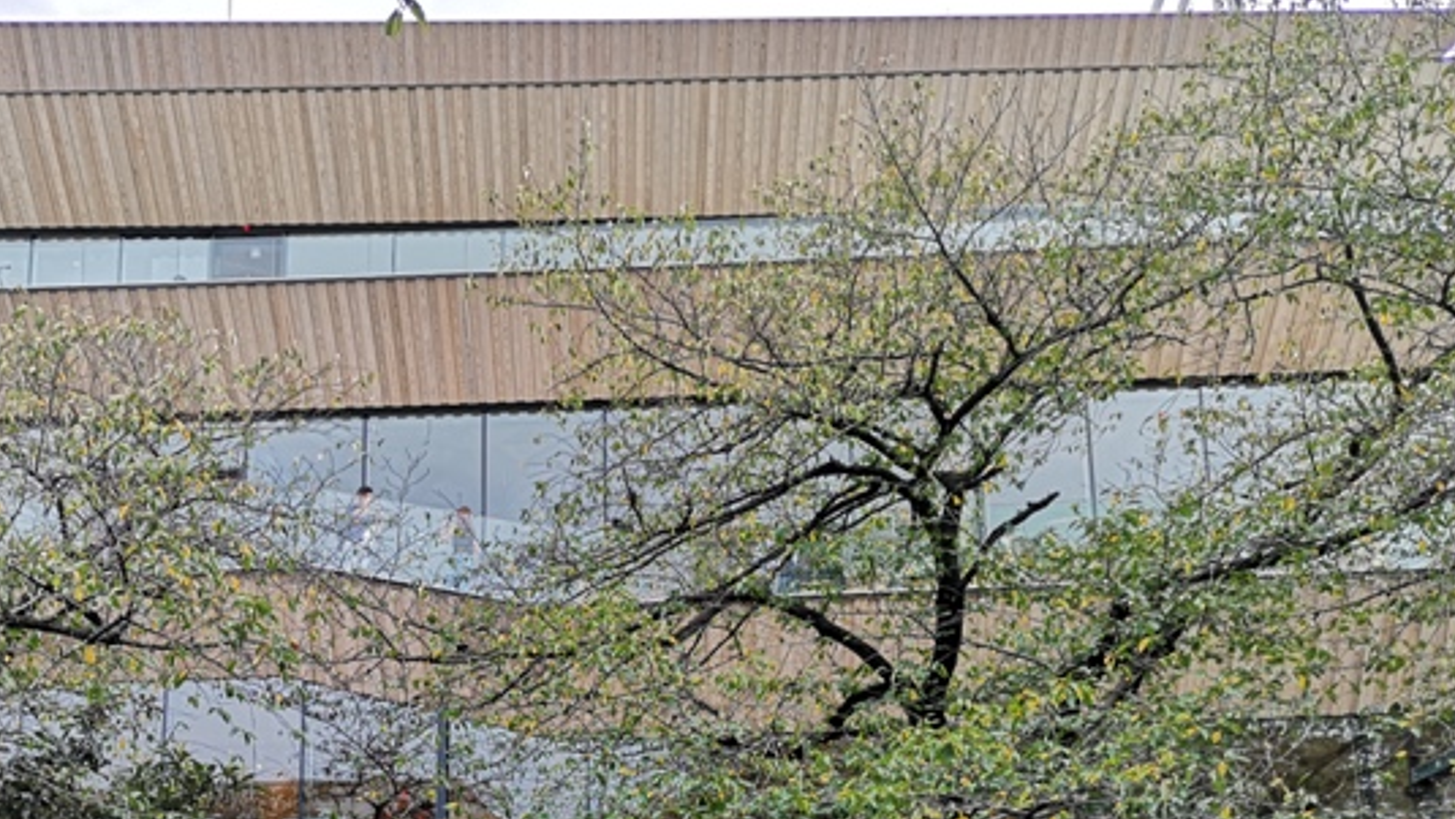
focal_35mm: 44
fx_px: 1698
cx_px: 544
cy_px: 754
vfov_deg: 26.1
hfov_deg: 46.0
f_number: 1.8
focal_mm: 3.95
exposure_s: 1/171
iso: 50
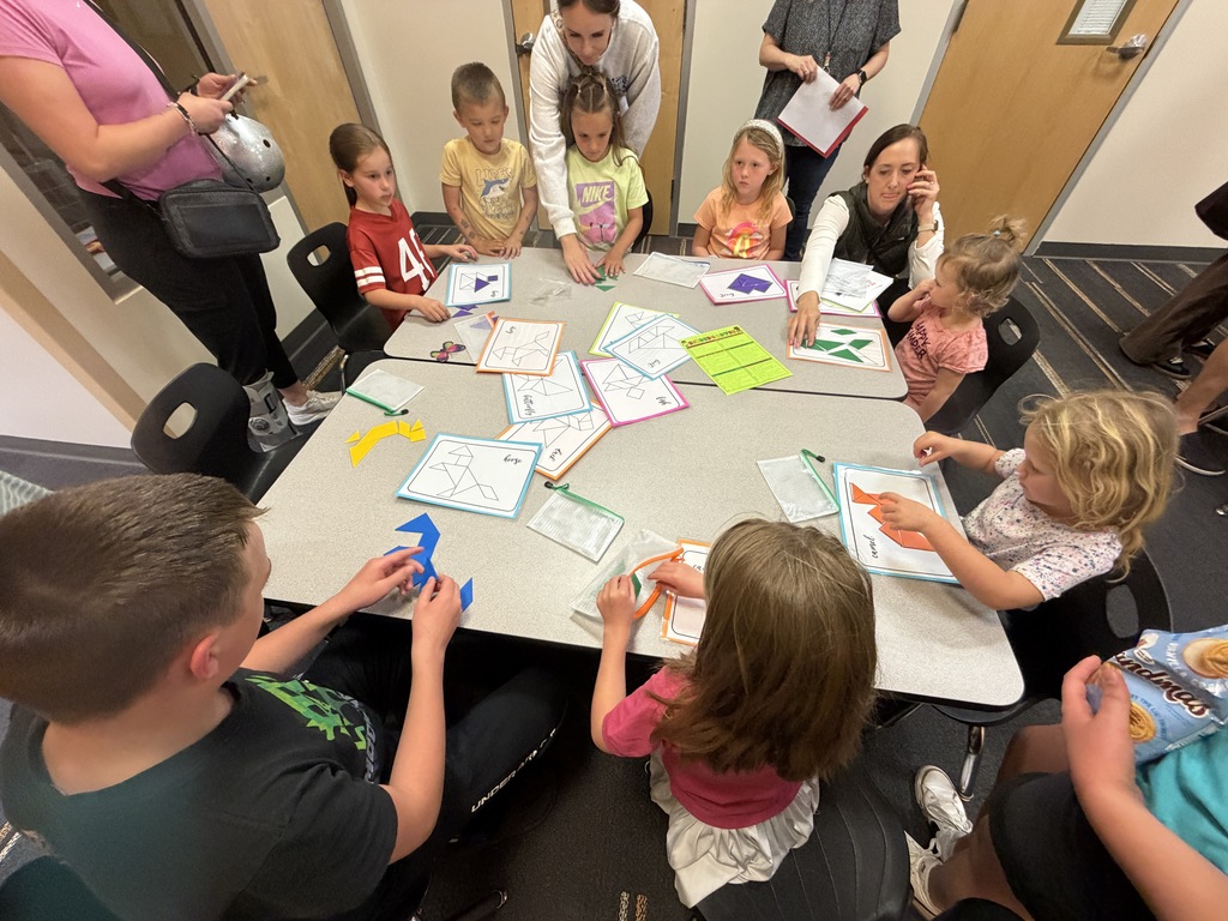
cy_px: 460
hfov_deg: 102.1
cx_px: 614
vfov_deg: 85.7
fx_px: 497
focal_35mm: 14
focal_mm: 2.22
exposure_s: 1/60
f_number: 2.2
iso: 400
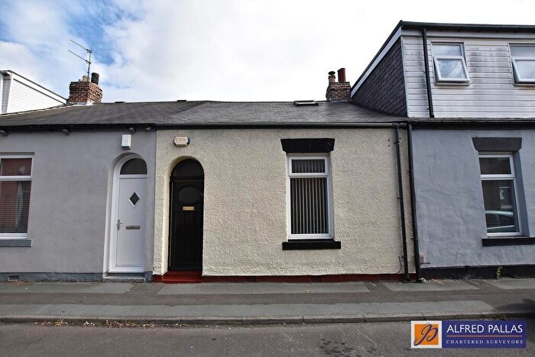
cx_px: 268
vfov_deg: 77.4
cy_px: 178
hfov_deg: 100.3
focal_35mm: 15
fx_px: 223
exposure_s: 1/320
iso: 200
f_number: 9
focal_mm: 10
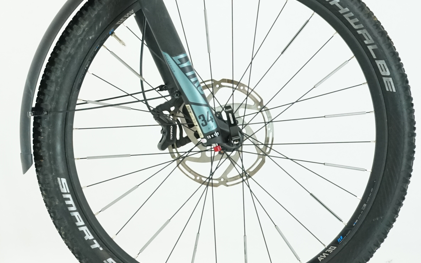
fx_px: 1836
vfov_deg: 8.1
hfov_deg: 12.7
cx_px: -105
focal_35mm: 160
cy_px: -13
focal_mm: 62
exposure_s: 1/200
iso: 2500
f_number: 5.6
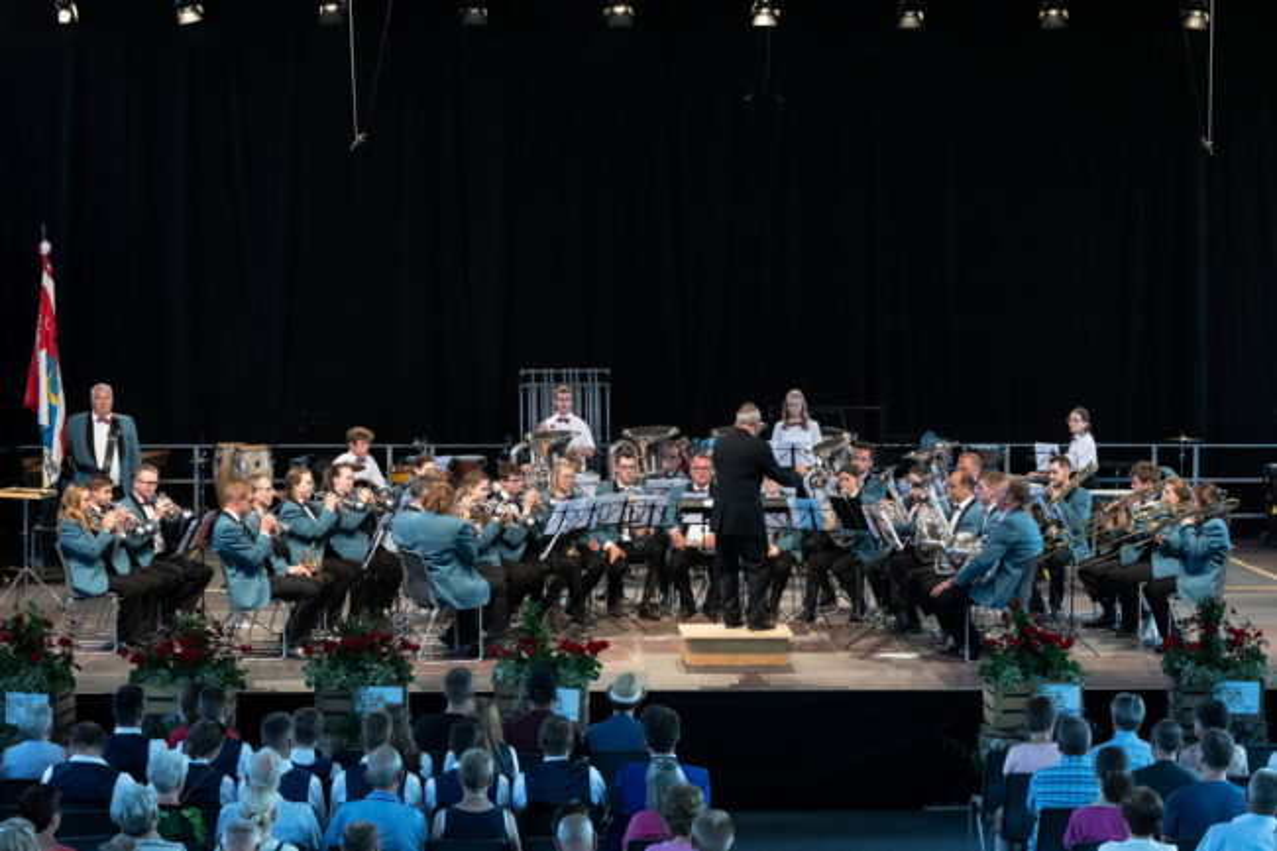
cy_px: 426
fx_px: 3191
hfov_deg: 22.6
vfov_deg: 15.2
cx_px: 638
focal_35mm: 90
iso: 4000
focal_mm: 90
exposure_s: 1/125
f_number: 8
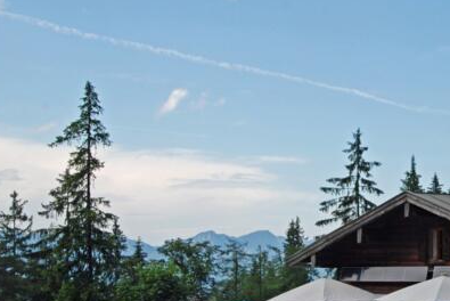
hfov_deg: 17.6
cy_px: 193
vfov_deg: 11.9
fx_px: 1439
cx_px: 361
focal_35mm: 115
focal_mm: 46
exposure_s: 1/100
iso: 125
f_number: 10
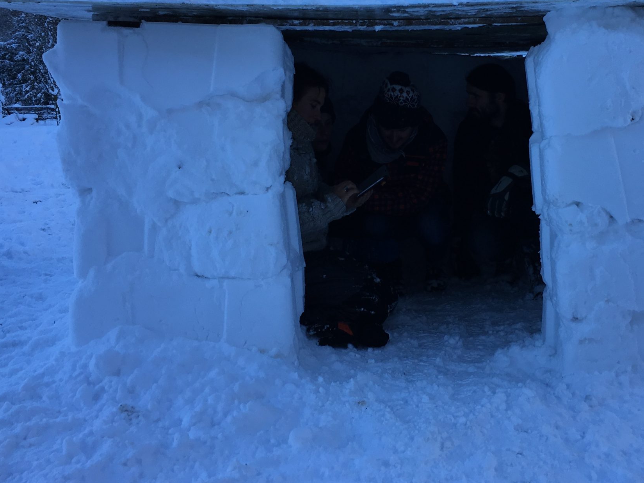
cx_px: 404
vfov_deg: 31.8
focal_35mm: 45
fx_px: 837
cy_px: 142
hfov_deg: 41.8
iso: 25
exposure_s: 1/591
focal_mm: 4.15
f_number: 2.2
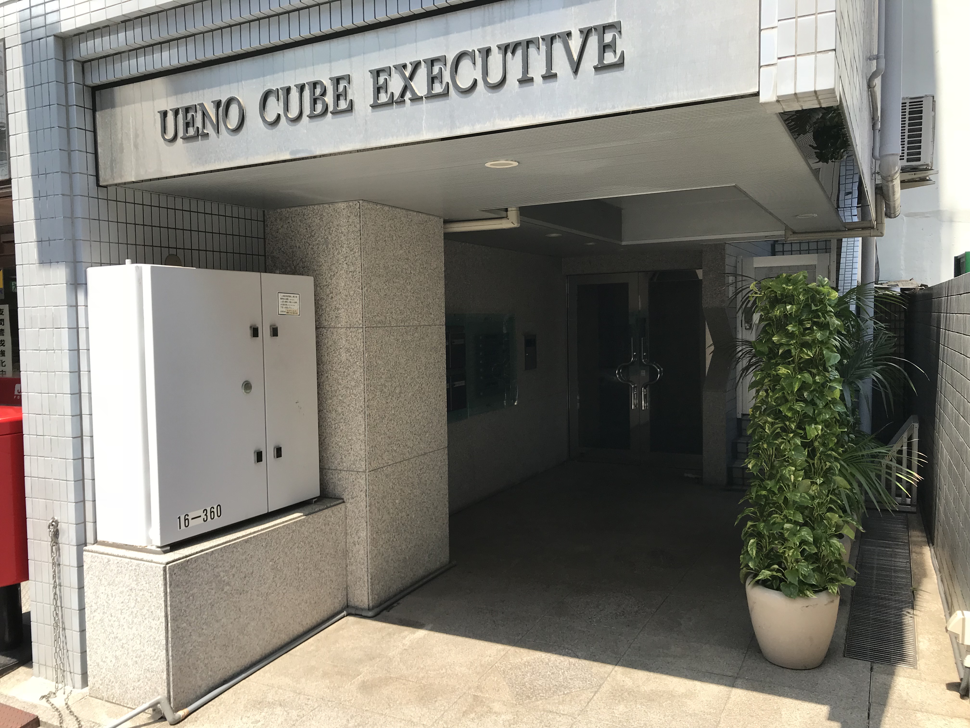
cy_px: 364
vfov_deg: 49.7
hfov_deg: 63.4
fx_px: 785
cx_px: 485
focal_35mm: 28
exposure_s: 1/840
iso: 20
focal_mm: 3.99
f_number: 1.8
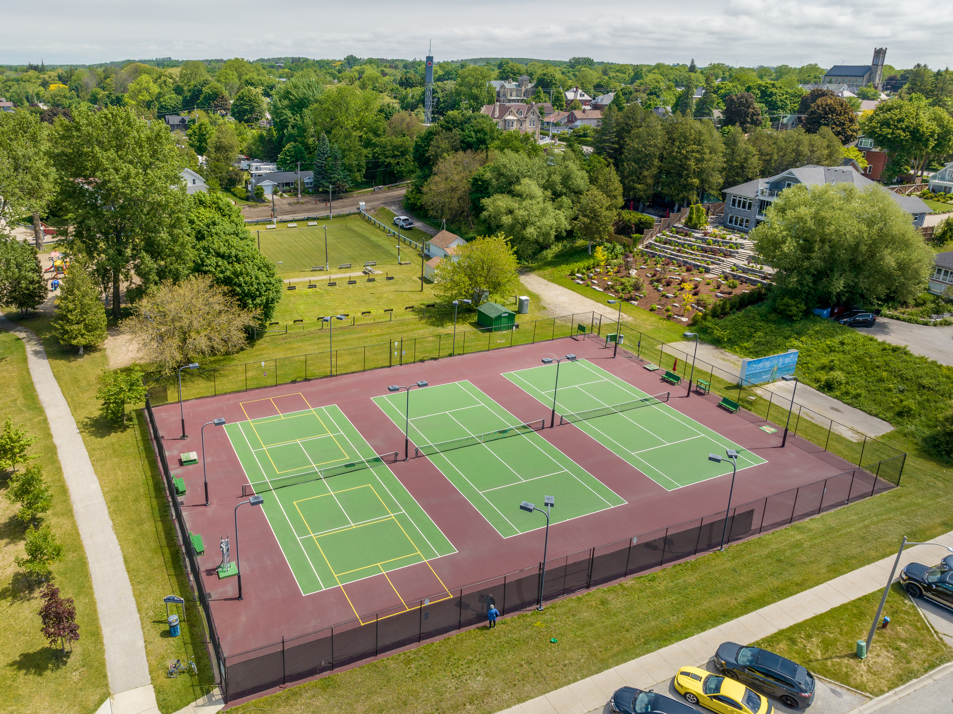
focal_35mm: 24
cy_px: 357
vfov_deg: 56.8
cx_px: 476
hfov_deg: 71.6
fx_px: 660
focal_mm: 12.29
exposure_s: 1/500
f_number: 5
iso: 100
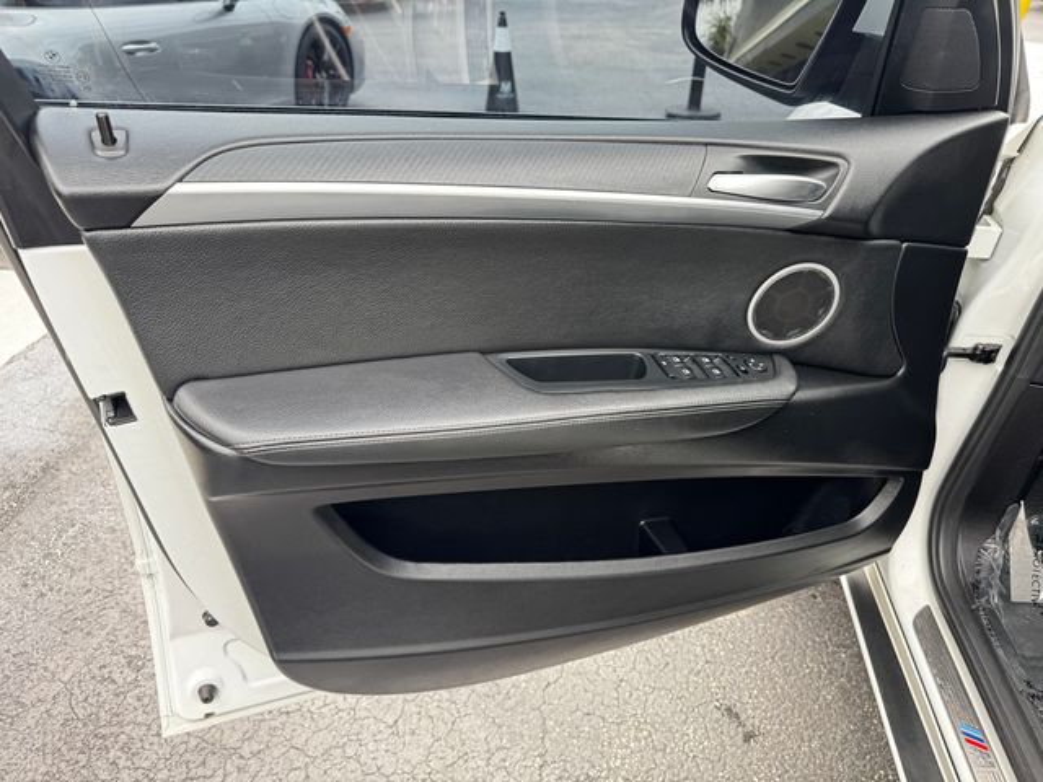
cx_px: 522
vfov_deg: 56.8
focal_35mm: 24
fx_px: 723
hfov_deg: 71.6
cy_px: 391
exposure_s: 1/221
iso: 80
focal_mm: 6.76
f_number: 1.78
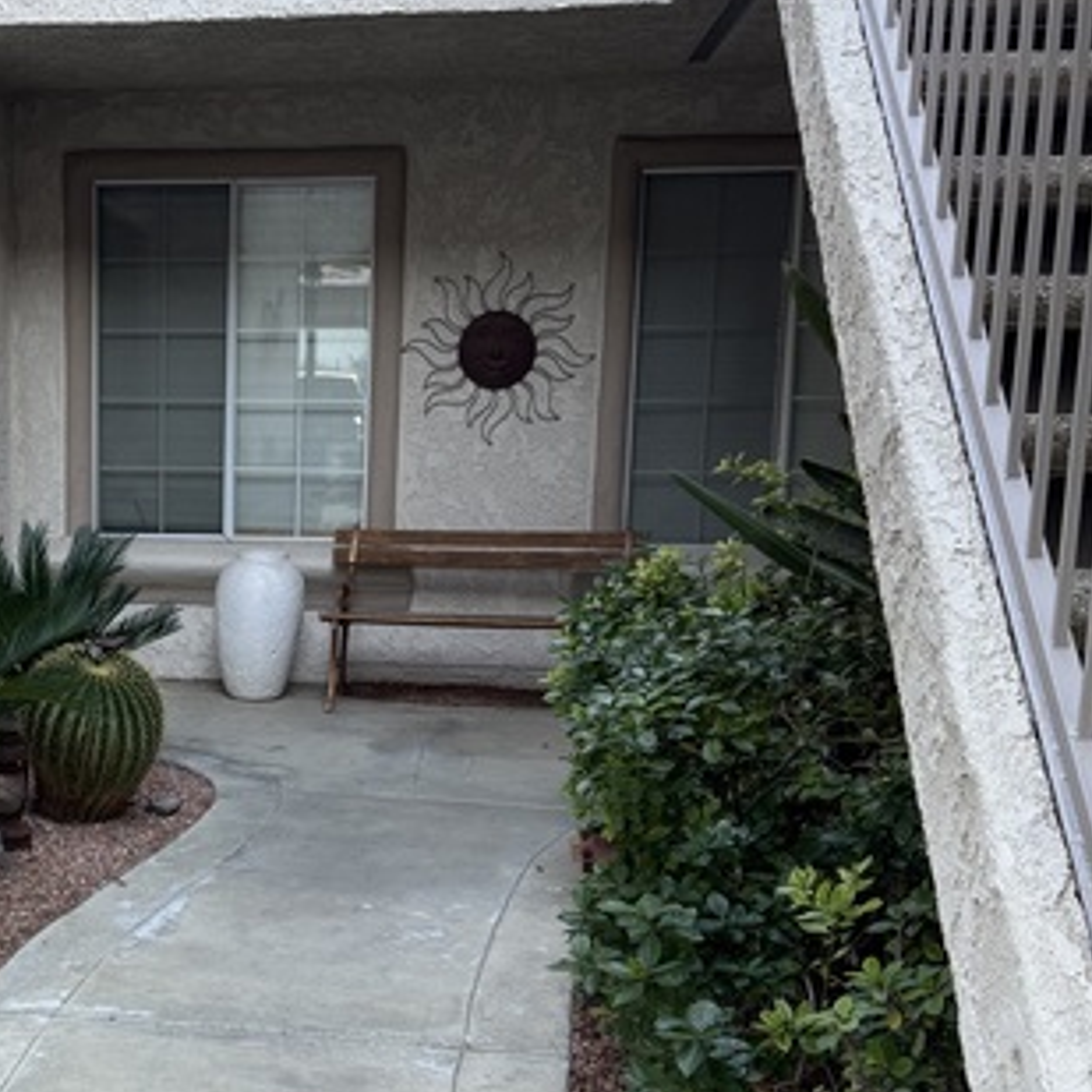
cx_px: 81
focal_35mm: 55
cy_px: 696
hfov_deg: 29.6
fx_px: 1963
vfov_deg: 30.9
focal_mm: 6.76
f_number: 1.78
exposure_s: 1/121
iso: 100
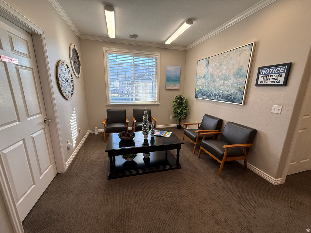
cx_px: 156
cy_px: 116
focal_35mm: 14
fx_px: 126
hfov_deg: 102.1
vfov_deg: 85.7
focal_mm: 2.22
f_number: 2.2
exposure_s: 1/120
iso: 100
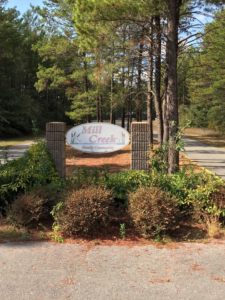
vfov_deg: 40.2
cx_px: 87
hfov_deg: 30.8
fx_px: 407
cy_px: 119
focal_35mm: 47
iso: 25
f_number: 2.2
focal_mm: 4.15
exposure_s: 1/693
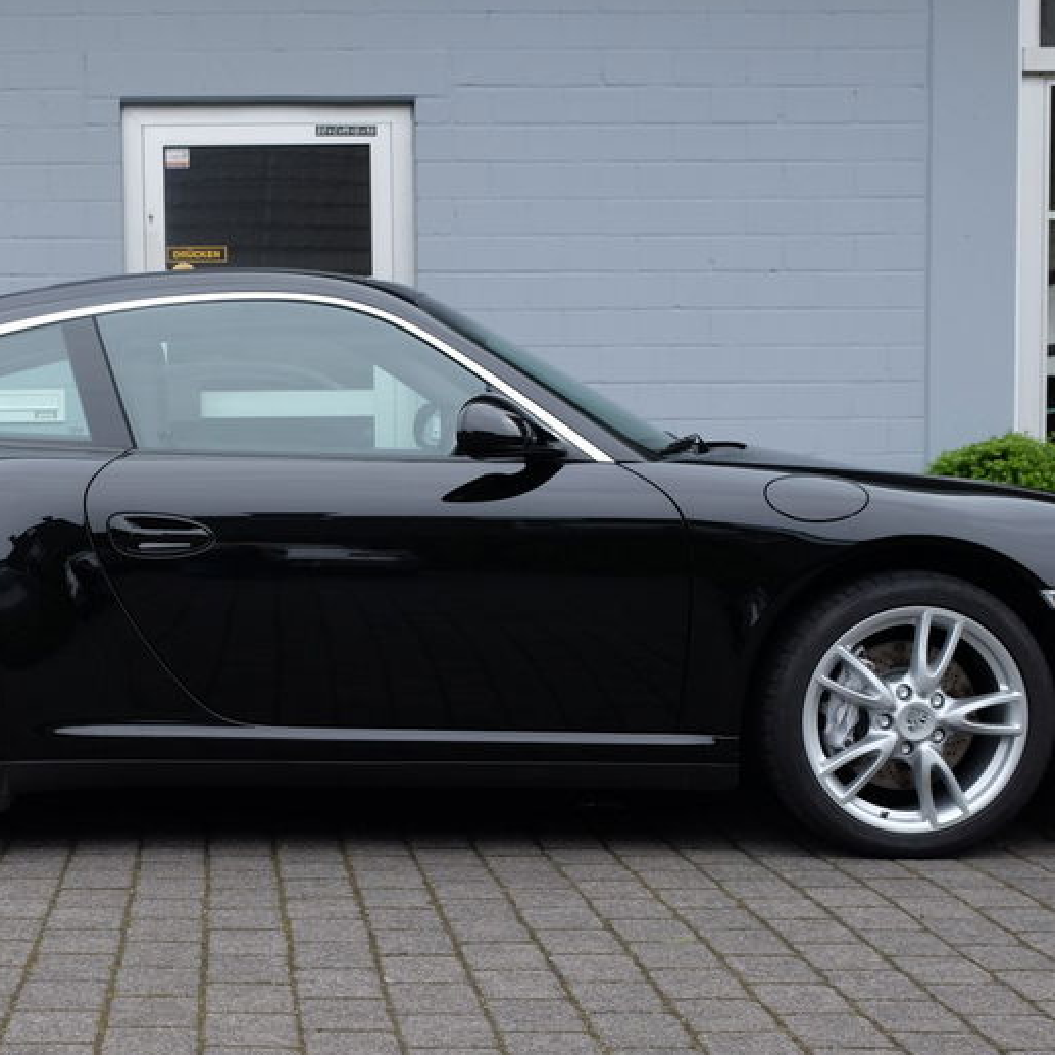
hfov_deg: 26.5
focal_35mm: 64
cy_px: 669
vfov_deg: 26.8
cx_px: 255
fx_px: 2207
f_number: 5.6
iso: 200
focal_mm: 25.4
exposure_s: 1/240
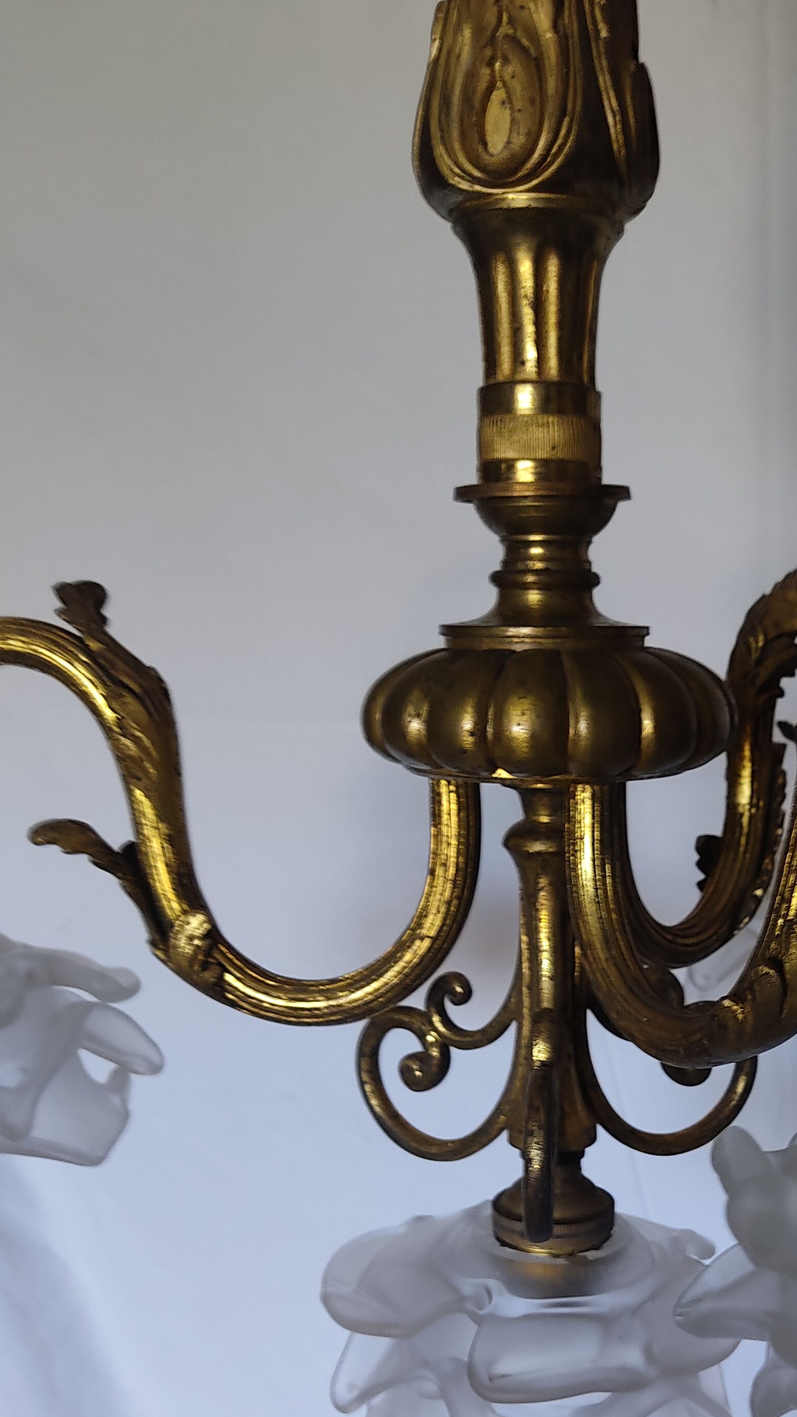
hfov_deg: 28.4
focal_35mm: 41
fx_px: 1541
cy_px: 915
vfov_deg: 48.8
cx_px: 632
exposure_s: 1/33
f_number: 1.79
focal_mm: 4.74
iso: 344
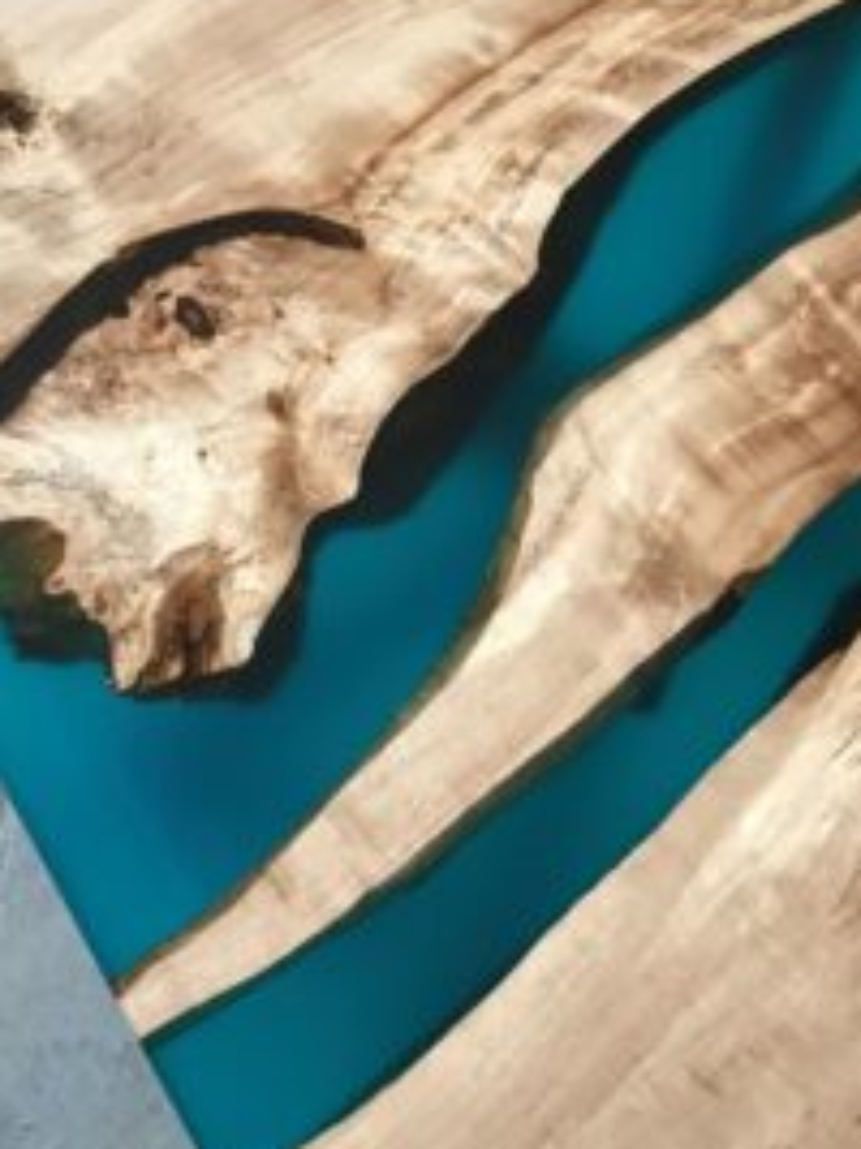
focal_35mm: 42
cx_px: 228
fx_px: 1394
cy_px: 594
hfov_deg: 33.7
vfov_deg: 44.8
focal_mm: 3.99
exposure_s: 1/25
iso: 40
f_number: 1.8
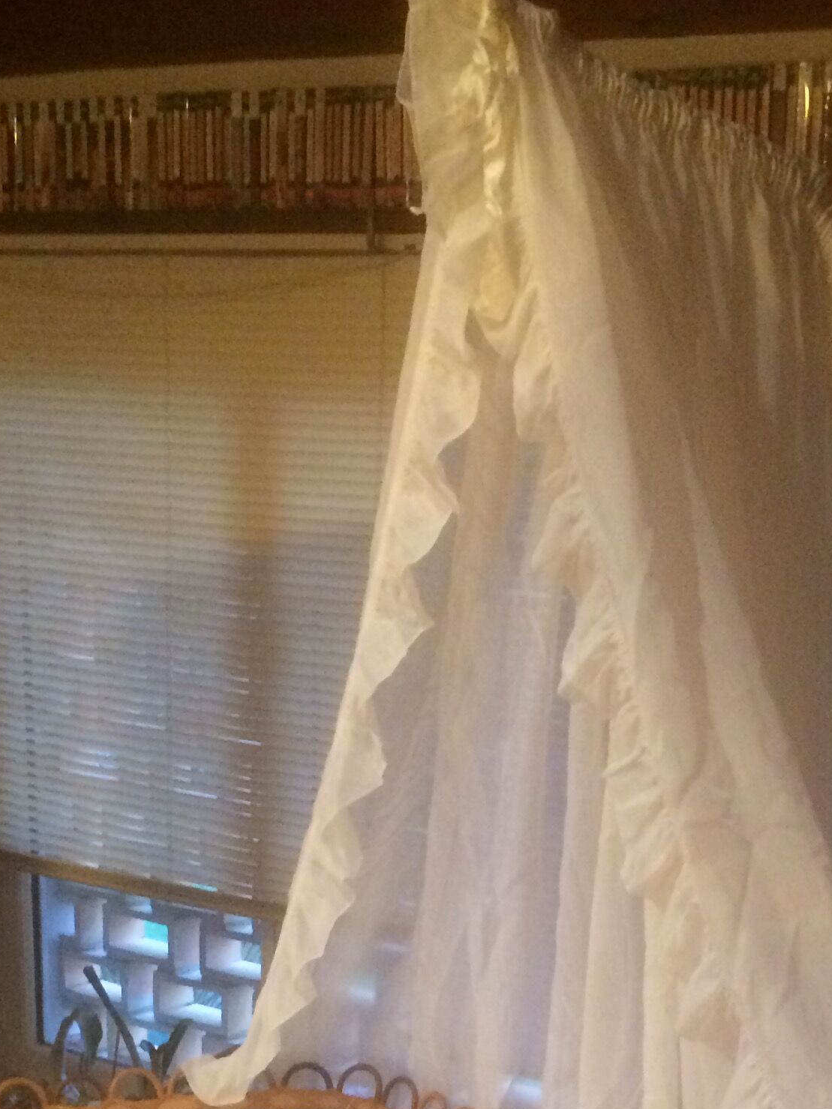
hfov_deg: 22.6
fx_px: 2051
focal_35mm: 64
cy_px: 1052
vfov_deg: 28.8
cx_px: 655
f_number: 2.2
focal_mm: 4.15
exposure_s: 1/20
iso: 320
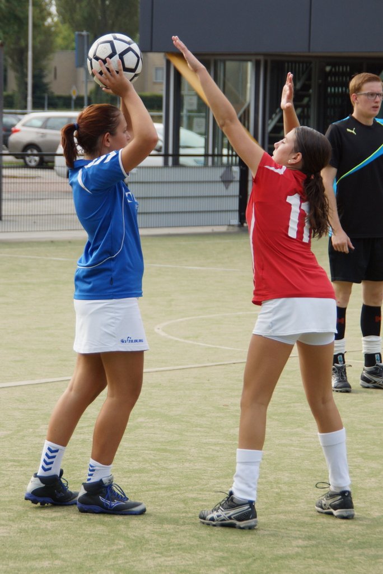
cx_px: 192
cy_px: 287
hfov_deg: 10.2
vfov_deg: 15.2
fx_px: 2151
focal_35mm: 135
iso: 320
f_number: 5.6
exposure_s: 1/500
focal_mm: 90
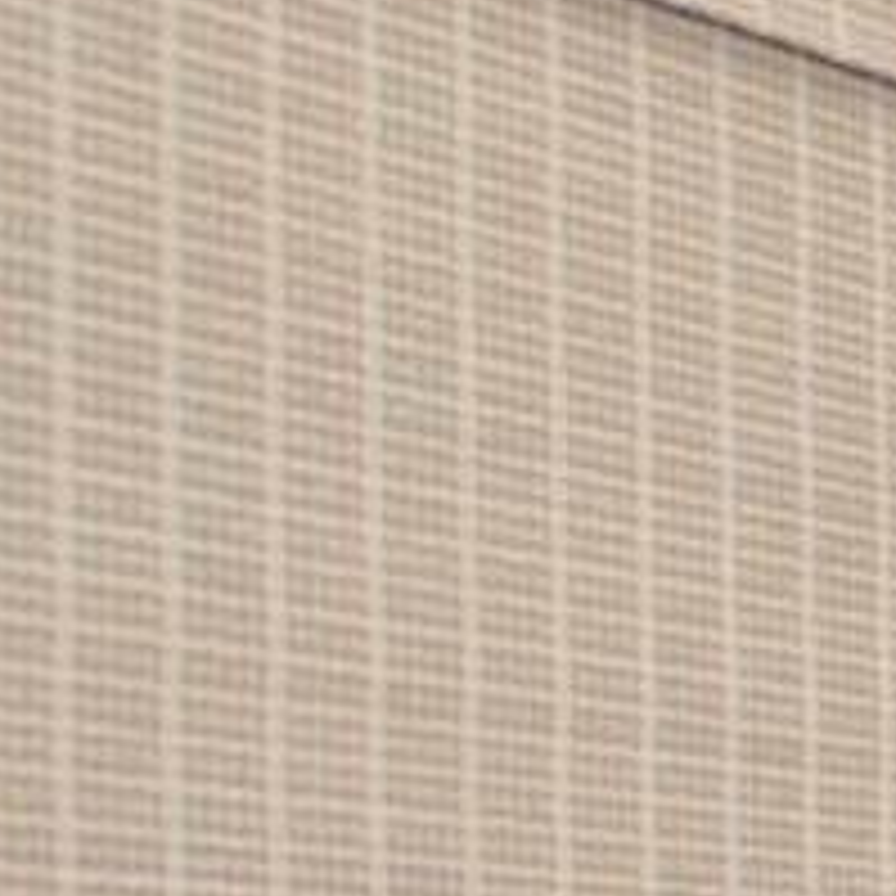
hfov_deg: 9.9
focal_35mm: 96
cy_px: 1252
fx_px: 2811
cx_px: 3044
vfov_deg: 16.8
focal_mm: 10
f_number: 4
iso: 220
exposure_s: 1/30
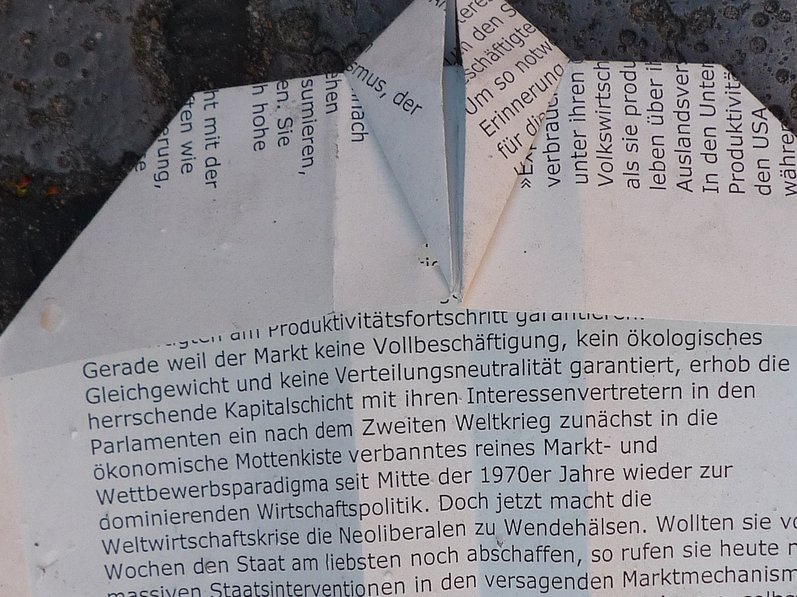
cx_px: 482
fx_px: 1611
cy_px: 409
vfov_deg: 20.9
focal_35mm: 70
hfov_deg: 27.7
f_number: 3.4
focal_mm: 5.3
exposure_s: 1/320
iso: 100
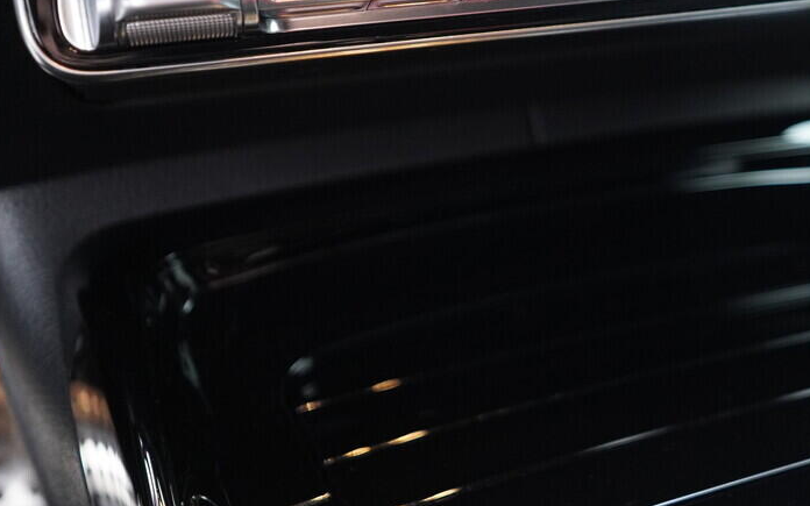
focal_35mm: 54
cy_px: 169
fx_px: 1192
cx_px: 583
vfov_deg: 23.9
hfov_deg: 36.8
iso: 1600
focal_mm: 24
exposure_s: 1/40
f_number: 2.8
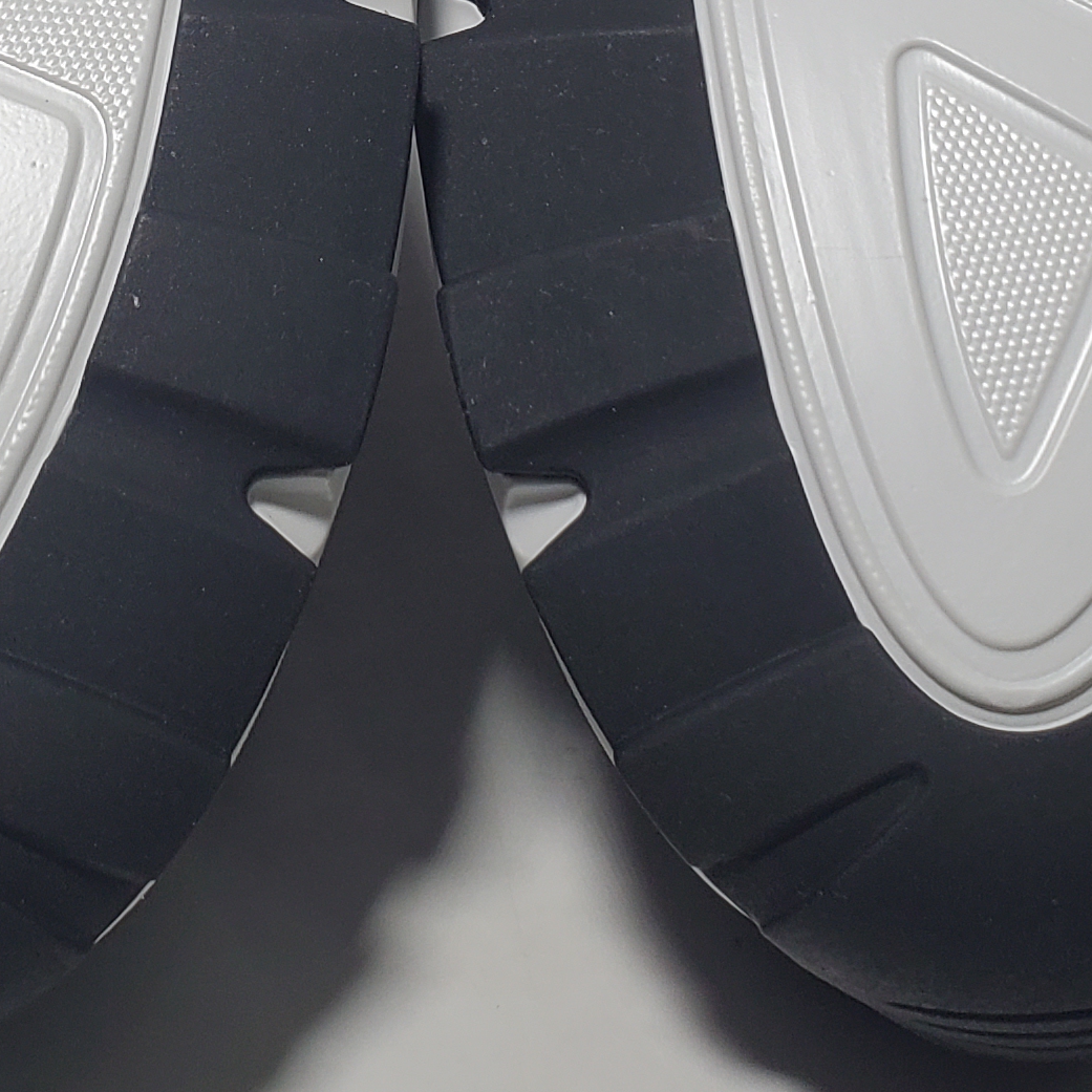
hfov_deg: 19.5
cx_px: 557
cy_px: -197
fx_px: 3176
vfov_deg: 18.5
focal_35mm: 89
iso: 50
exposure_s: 1/291
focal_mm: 4.3
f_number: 2.4
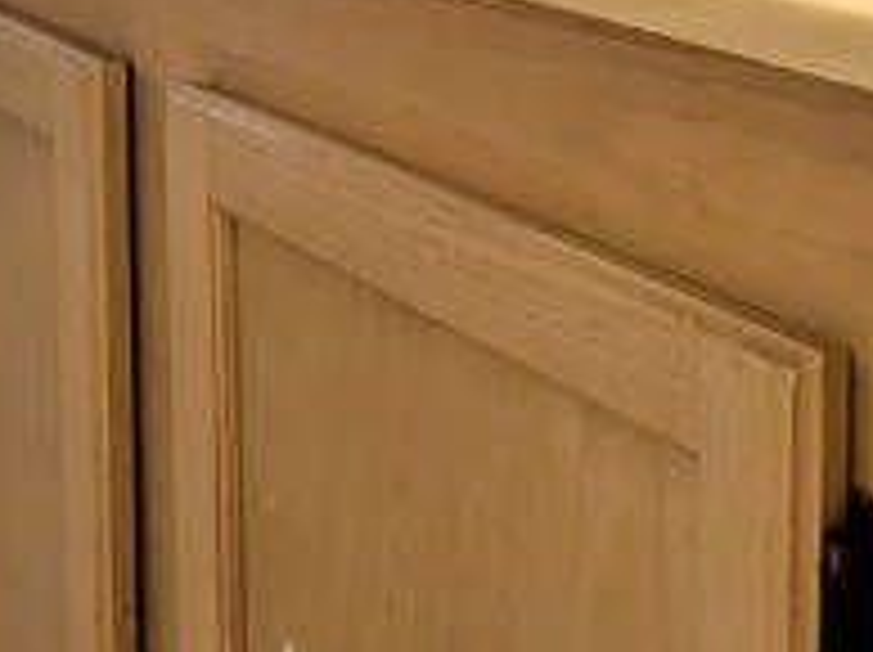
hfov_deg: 26.4
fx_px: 1864
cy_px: -166
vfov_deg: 18.6
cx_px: 418
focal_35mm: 74
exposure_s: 1/120
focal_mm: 1.83
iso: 69
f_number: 2.2
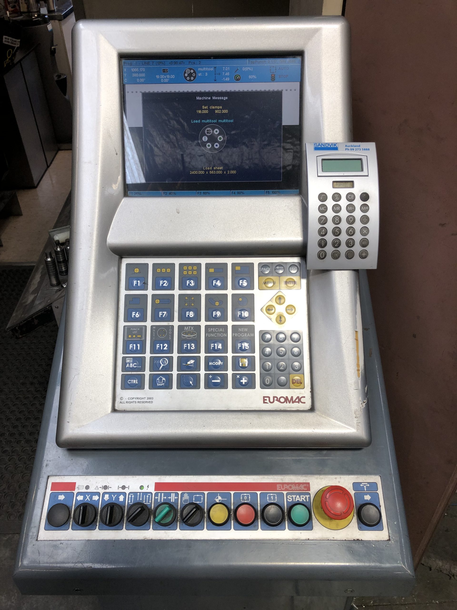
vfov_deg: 63.4
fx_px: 493
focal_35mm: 28
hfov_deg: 49.7
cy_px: 305
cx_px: 228
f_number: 1.8
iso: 40
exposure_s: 1/100
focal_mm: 4
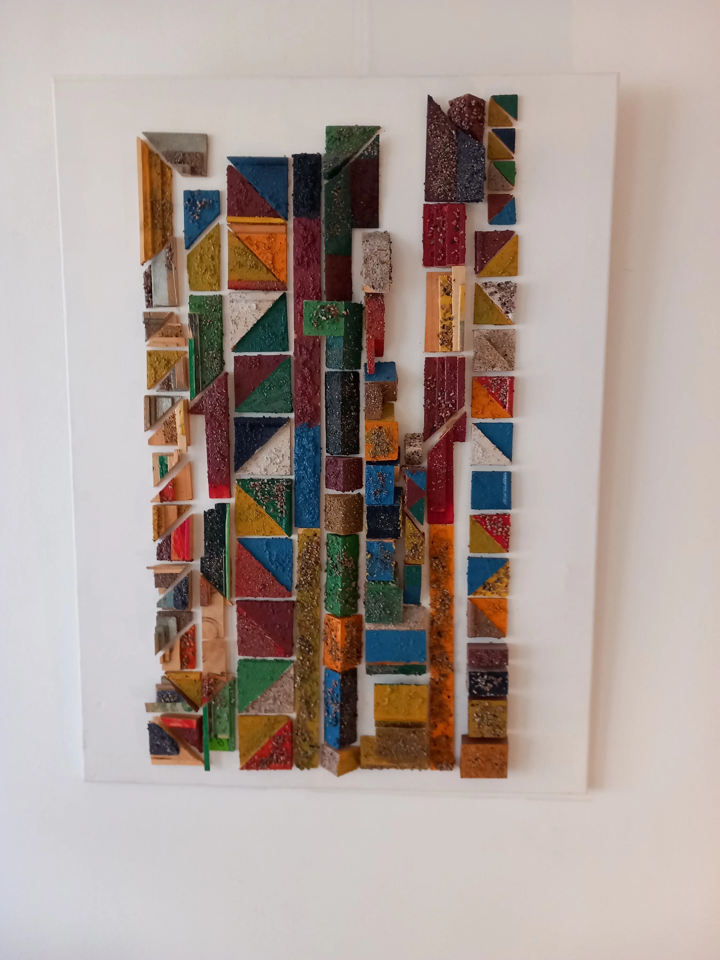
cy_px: 480
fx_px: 749
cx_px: 360
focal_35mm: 27
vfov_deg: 65.3
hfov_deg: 51.4
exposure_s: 1/25
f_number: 1.8
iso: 250
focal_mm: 4
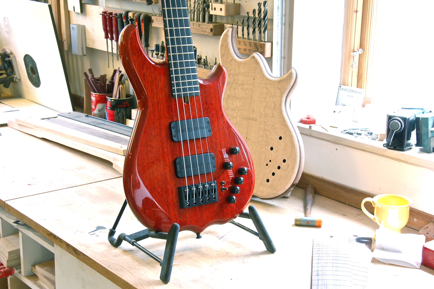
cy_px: 145
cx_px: 216
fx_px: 735
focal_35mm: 61
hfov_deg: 32.9
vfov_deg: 22.3
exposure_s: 1/25
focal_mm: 40
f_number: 7.1
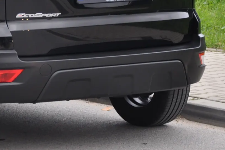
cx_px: -20
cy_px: -5
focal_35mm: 229
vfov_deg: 6.0
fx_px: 1431
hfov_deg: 8.9
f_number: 5
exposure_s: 1/60
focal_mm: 58
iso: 400
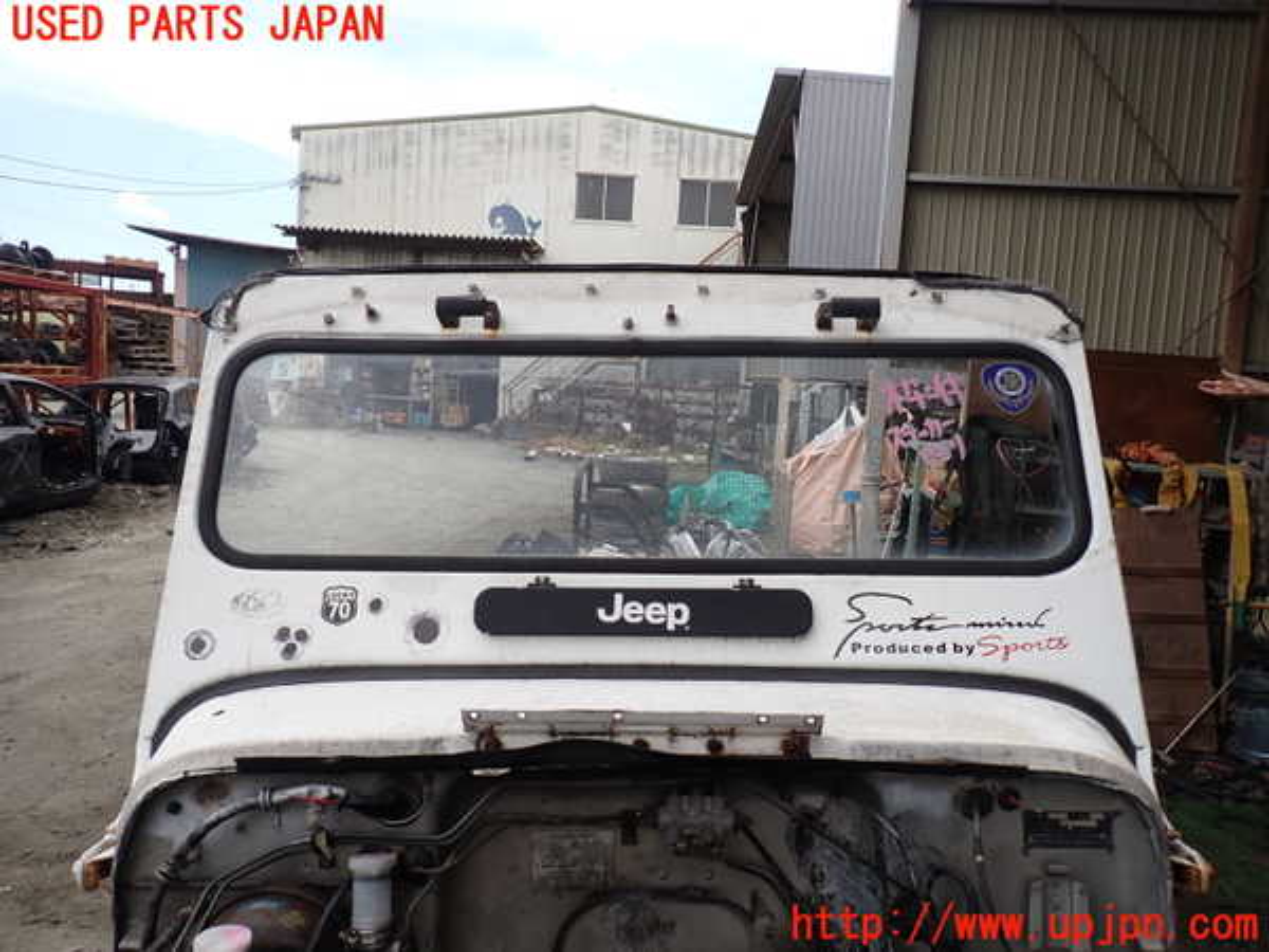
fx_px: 916
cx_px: 634
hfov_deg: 69.4
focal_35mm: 25
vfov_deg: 54.9
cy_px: 476
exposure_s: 1/640
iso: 100
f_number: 2.8
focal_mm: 4.5
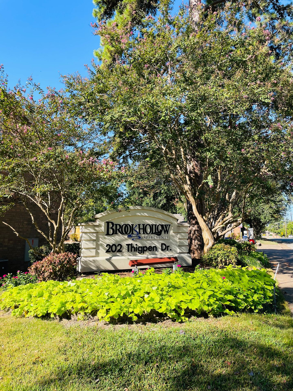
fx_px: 293
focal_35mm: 26
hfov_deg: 53.1
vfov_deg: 67.3
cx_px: 146
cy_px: 196
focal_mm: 4.2
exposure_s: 1/1221
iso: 32
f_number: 1.6
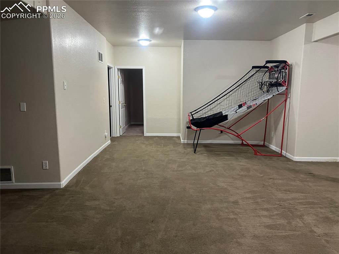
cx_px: 170
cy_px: 127
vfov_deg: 53.0
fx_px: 255
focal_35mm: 26
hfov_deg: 67.3
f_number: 1.5
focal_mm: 5.7
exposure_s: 1/60
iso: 320
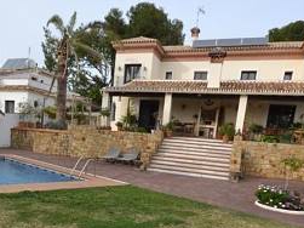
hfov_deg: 57.6
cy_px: 178
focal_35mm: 31
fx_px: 272
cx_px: 113
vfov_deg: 43.5
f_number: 6.3
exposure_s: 1/160
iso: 100
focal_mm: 10
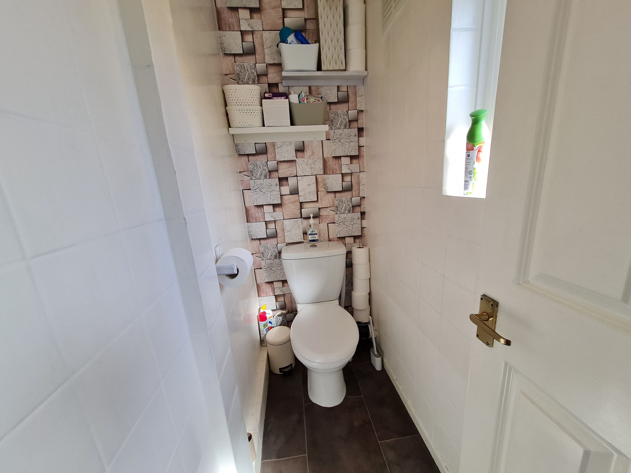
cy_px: 236
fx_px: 237
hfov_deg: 106.2
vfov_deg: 89.9
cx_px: 316
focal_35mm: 13
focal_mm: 1.74
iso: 50
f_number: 2.2
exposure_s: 1/100
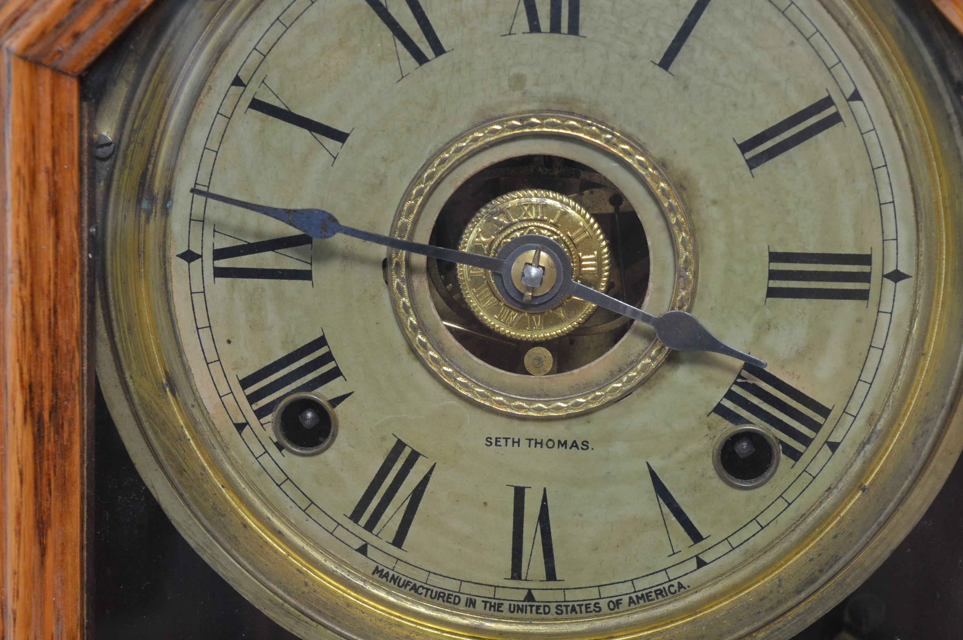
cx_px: 482
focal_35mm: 60
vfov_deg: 22.6
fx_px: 1604
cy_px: 320
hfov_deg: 33.4
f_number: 9
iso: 800
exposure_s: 1/80
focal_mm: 40
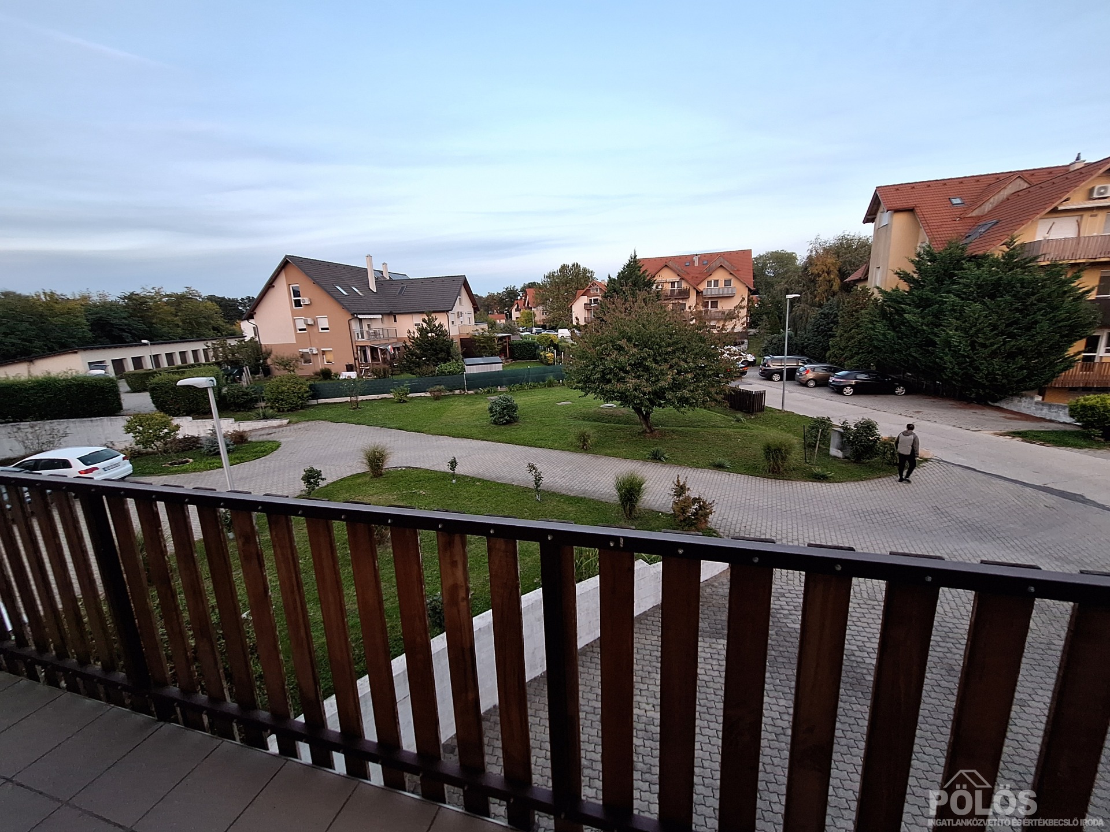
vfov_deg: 89.9
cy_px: 416
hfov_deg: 106.2
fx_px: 417
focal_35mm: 13
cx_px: 555
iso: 125
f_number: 2.2
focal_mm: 1.74
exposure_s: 1/50
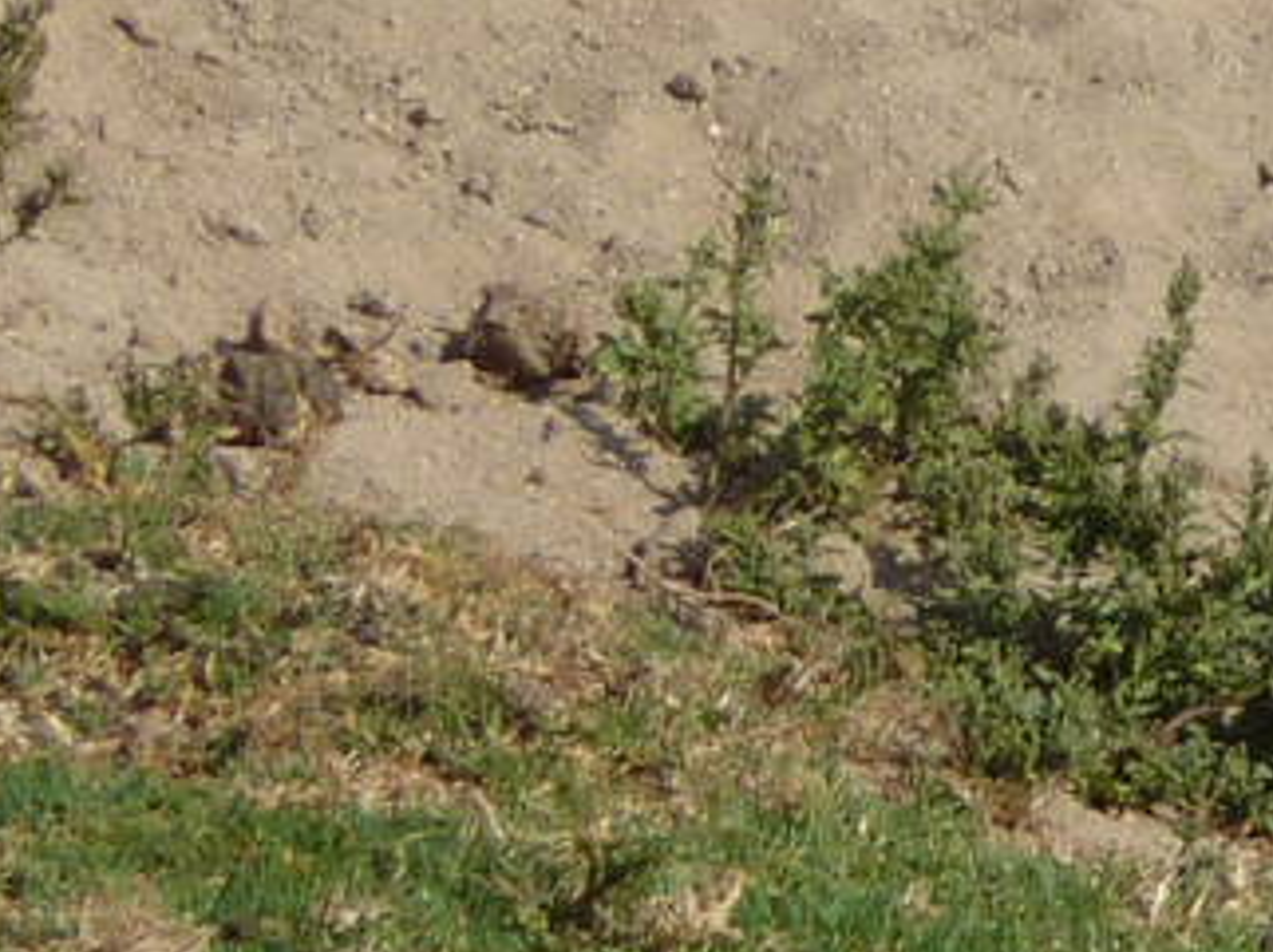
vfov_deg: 1.1
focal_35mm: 1292
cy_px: 1157
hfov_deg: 1.5
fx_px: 47478
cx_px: 2447
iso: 100
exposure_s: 1/800
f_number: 5.6
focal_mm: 42.6
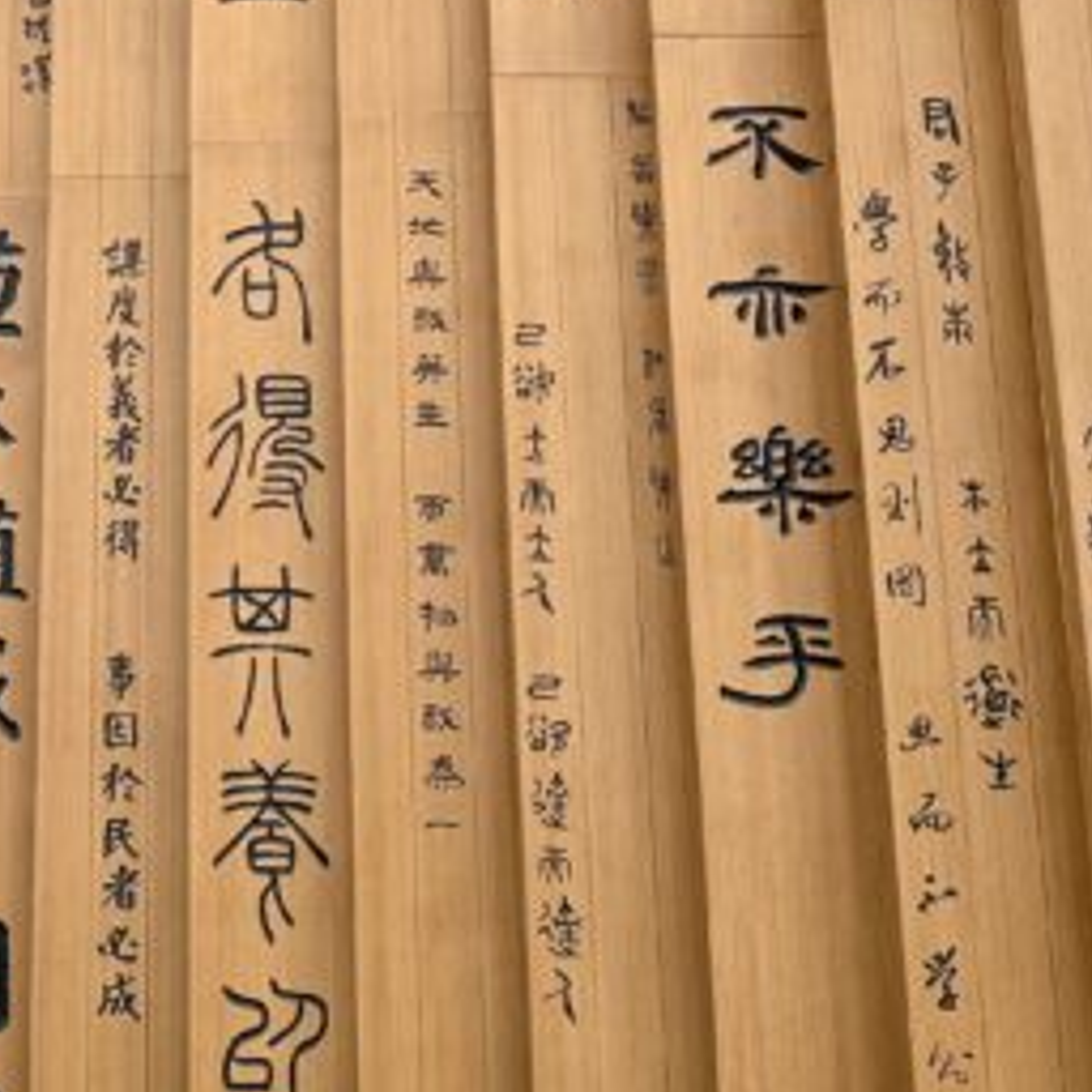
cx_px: -47
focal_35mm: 85
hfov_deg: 19.7
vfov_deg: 19.8
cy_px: 9
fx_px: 3034
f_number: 1.78
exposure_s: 1/3145
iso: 100
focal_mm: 6.76
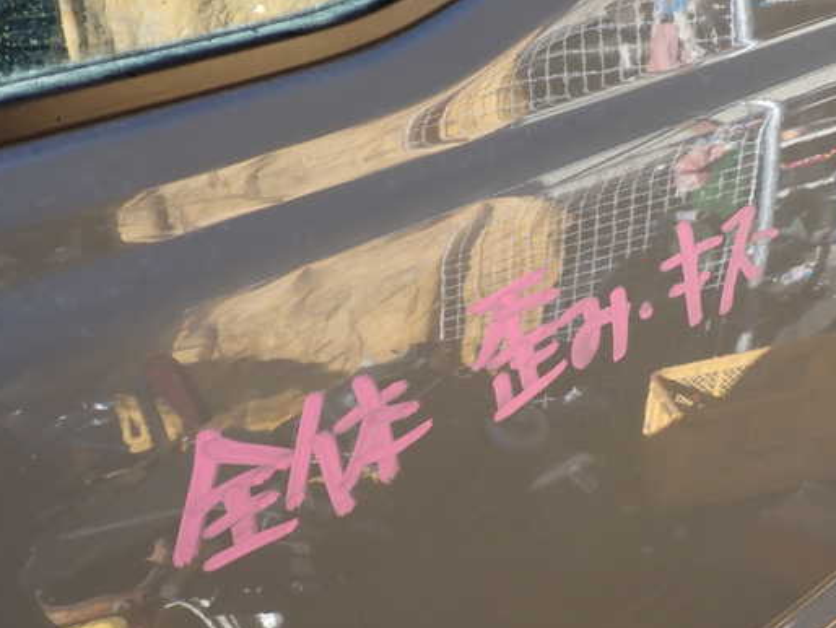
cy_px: 325
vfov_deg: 40.7
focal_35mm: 35
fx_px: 846
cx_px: 478
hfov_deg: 52.4
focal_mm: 5.4
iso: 100
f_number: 3.2
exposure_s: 1/100
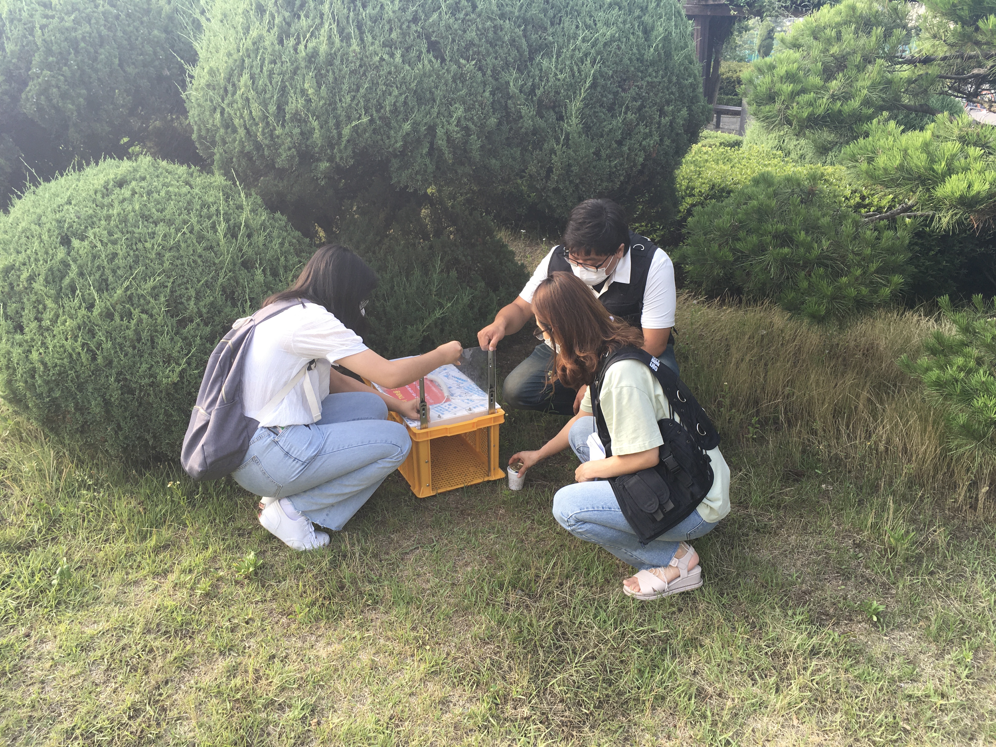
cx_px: 498
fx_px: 834
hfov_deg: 61.7
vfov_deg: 48.2
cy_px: 374
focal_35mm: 29
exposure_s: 1/160
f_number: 2.2
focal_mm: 4.15
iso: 25
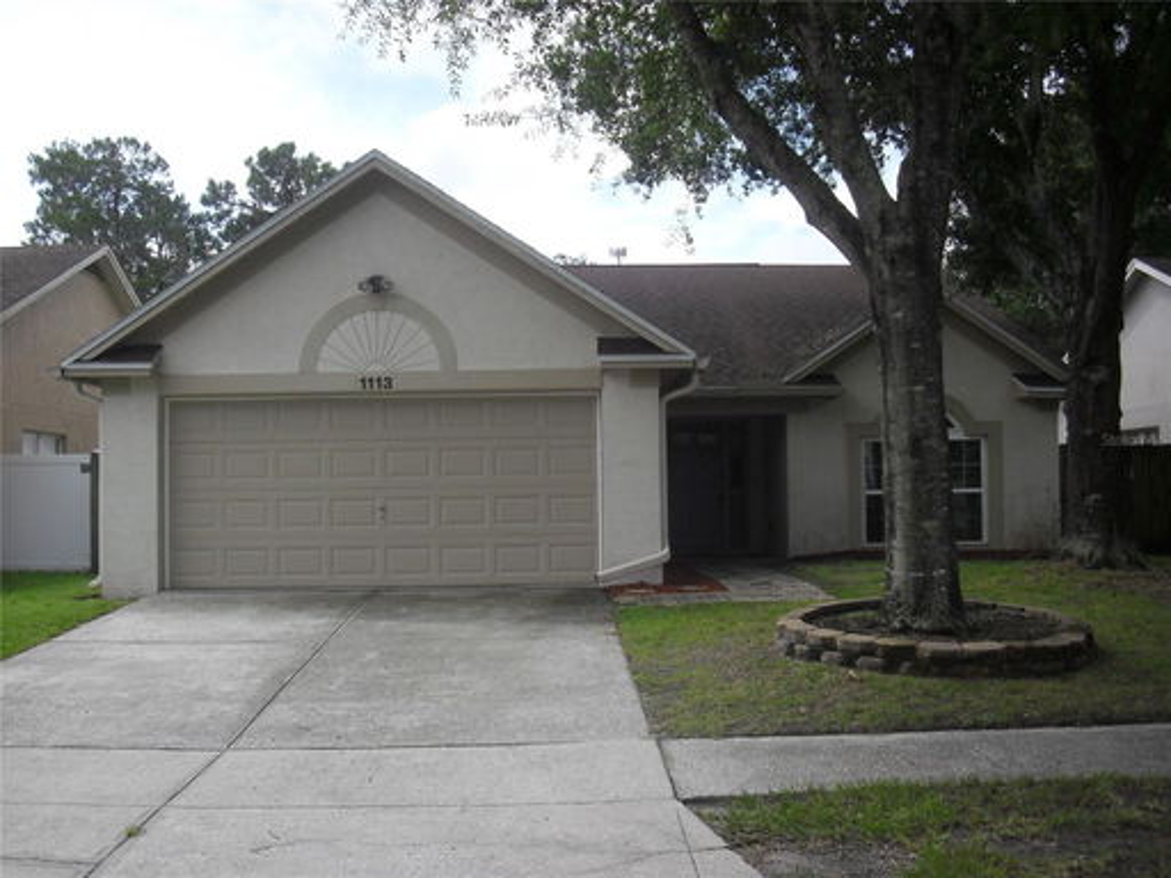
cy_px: 439
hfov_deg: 49.0
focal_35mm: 38
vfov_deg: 37.7
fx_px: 1285
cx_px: 586
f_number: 2.8
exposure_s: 1/1000
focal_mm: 6.2
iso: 100
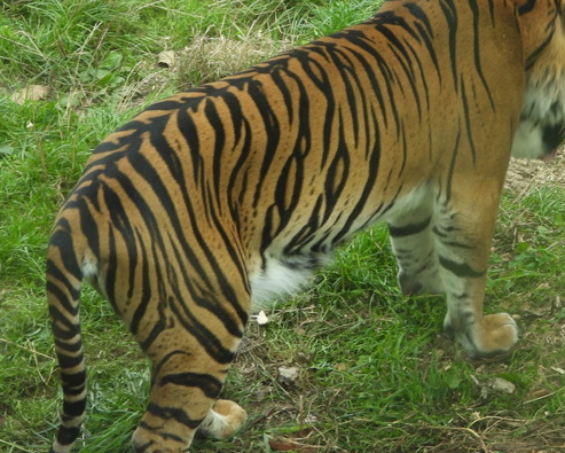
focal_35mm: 269
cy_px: 133
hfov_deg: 7.2
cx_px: 405
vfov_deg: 5.8
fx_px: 4501
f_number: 4
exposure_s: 1/60
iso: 100
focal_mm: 30.5
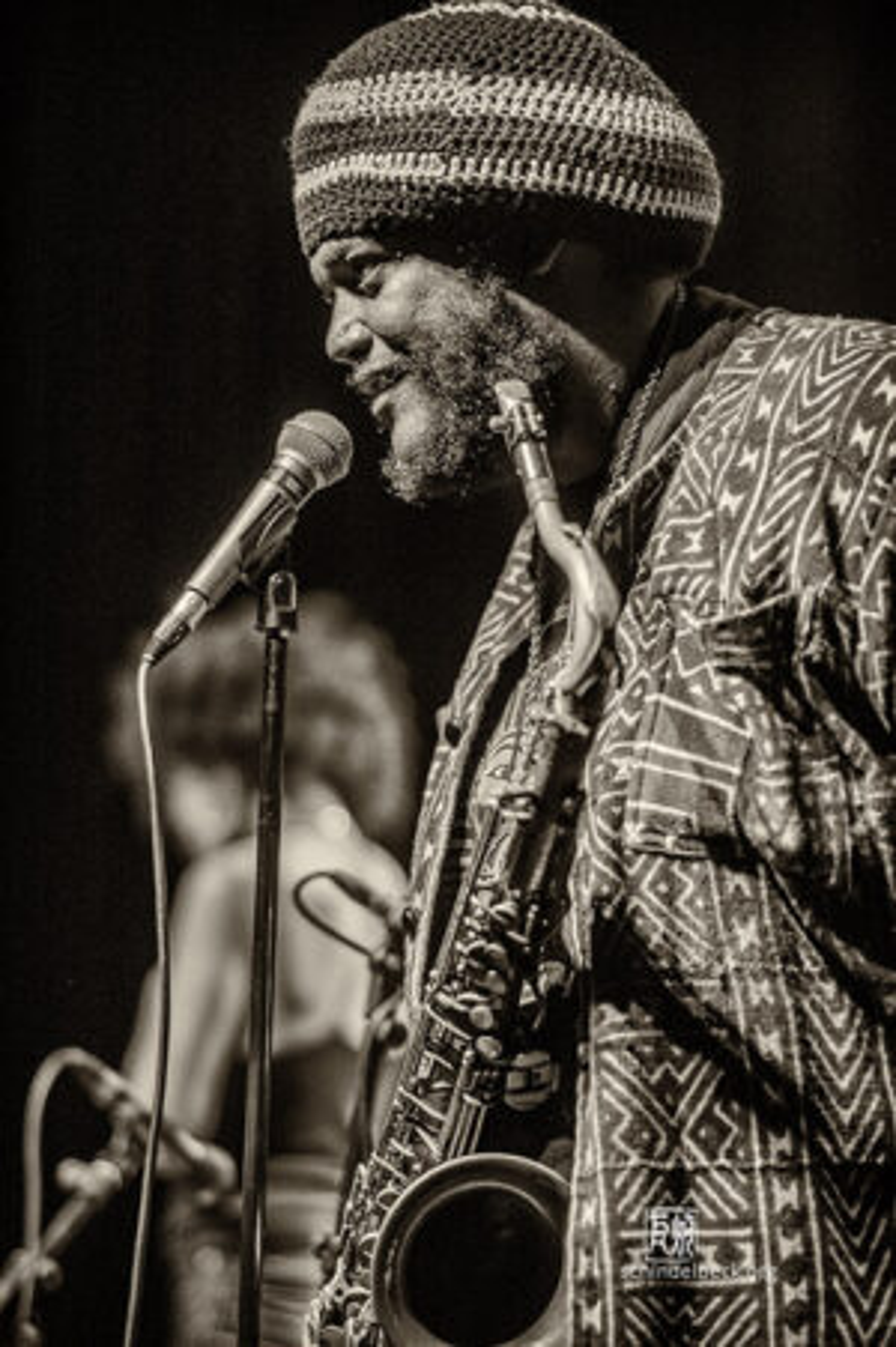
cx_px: 448
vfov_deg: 30.1
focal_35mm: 67
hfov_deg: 20.3
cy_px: 674
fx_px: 2505
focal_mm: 45
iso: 400
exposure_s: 1/125
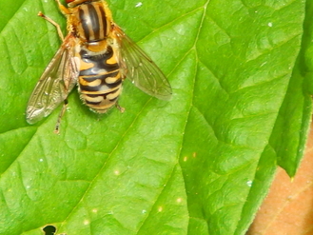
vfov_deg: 2.0
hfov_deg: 2.7
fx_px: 6666
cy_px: 58
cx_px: 124
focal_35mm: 737
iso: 80
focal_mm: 38.2
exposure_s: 1/80
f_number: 5.6
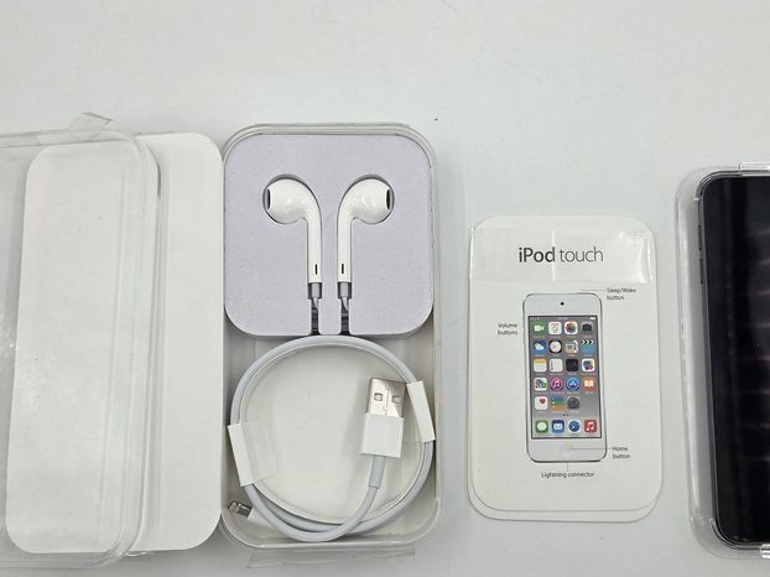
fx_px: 823
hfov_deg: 50.1
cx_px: 421
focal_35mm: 37
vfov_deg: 38.6
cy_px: 319
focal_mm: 5.4
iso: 32
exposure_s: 1/182
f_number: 1.8
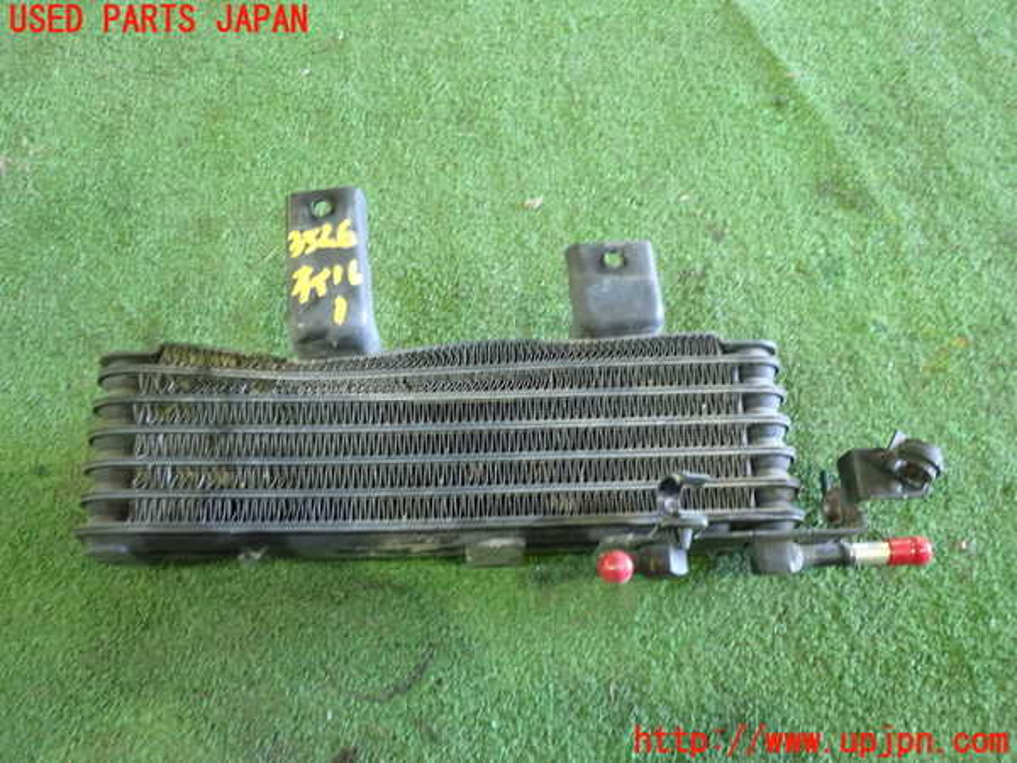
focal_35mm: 30
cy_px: 382
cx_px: 508
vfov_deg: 46.8
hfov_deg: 60.0
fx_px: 881
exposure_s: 1/25
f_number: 2.3
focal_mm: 5.4
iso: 800
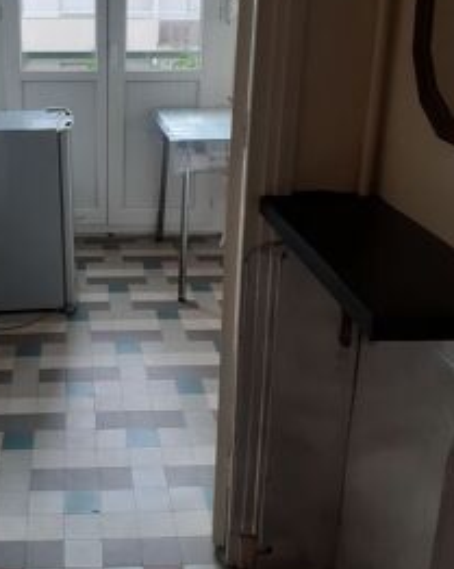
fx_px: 723
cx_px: 109
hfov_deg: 34.1
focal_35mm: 43
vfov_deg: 42.4
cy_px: 190
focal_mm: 3.6
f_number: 1.9
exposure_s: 1/100
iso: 50
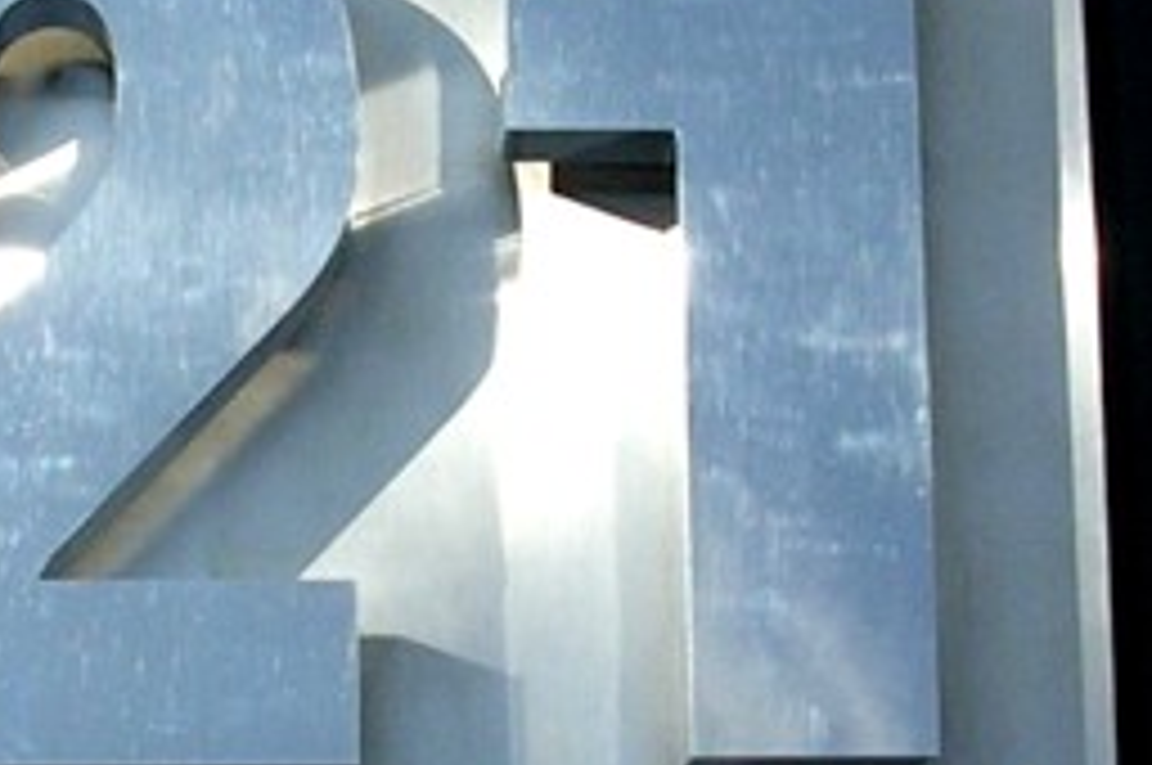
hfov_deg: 27.4
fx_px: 2333
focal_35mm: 73
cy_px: 374
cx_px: 315
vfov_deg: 18.6
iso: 50
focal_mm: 5.8
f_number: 5.6
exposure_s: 1/402
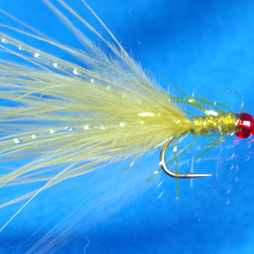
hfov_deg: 10.3
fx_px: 1403
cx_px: 82
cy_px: 125
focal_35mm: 169
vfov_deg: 10.3
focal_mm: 70
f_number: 22
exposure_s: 1/2
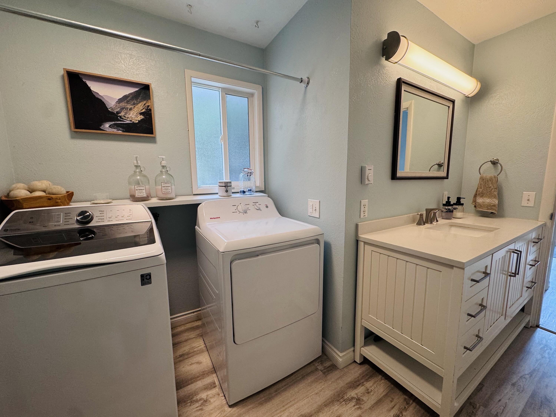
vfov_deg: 85.7
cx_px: 278
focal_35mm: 14
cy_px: 208
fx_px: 225
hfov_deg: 102.1
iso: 125
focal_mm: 2.22
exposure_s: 1/120
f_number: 2.2
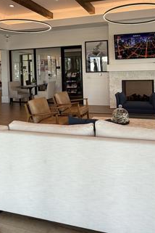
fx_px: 187
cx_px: 94
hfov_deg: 44.7
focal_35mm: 29
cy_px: 71
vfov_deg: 61.5
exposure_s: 1/120
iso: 80
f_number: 2.2
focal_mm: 2.22
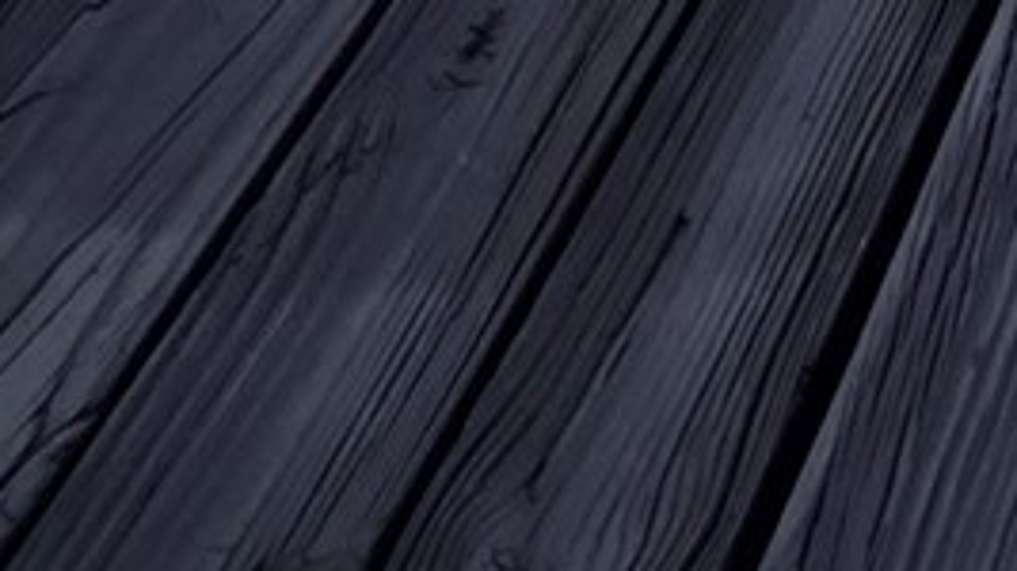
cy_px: -1736
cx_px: 1657
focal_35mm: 102
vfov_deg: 7.7
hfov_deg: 18.0
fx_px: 2750
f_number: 2.2
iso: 50
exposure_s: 1/744
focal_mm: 2.2
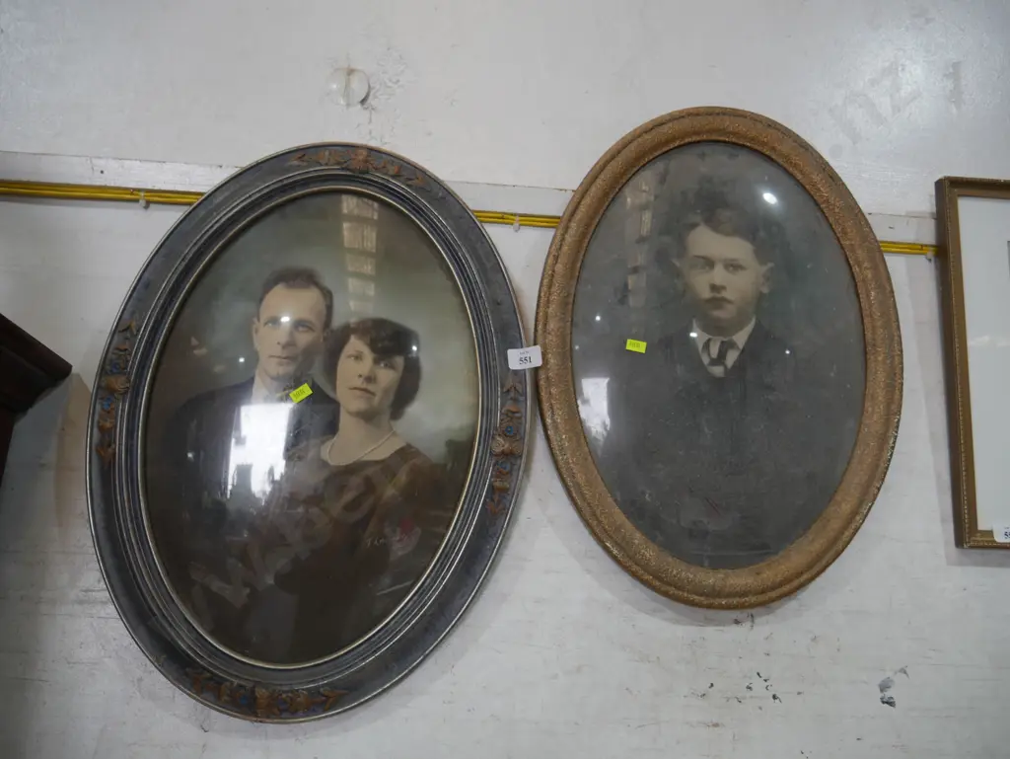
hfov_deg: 63.4
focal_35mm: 28
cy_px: 380
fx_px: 817
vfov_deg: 49.8
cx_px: 505
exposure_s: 1/60
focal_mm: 14
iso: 250
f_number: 3.5
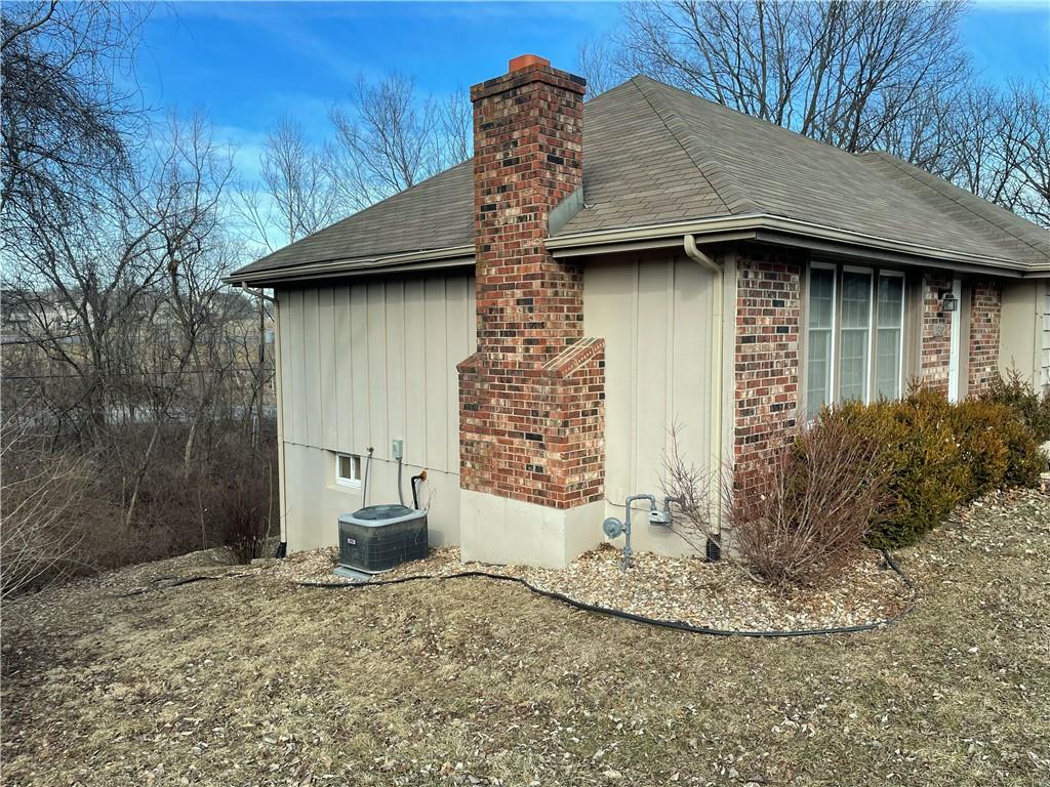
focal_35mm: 26
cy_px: 394
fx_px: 789
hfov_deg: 67.3
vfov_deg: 53.1
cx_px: 525
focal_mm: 4.2
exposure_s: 1/1171
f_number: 1.6
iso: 32
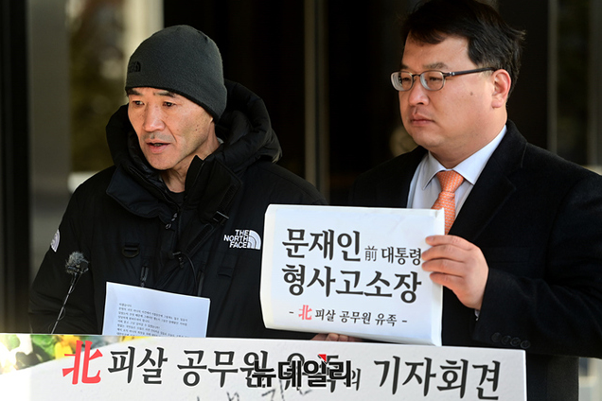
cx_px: 301
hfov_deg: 14.1
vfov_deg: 9.4
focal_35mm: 146
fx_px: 2441
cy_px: 200
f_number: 4
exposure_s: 1/400
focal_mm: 145
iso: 400
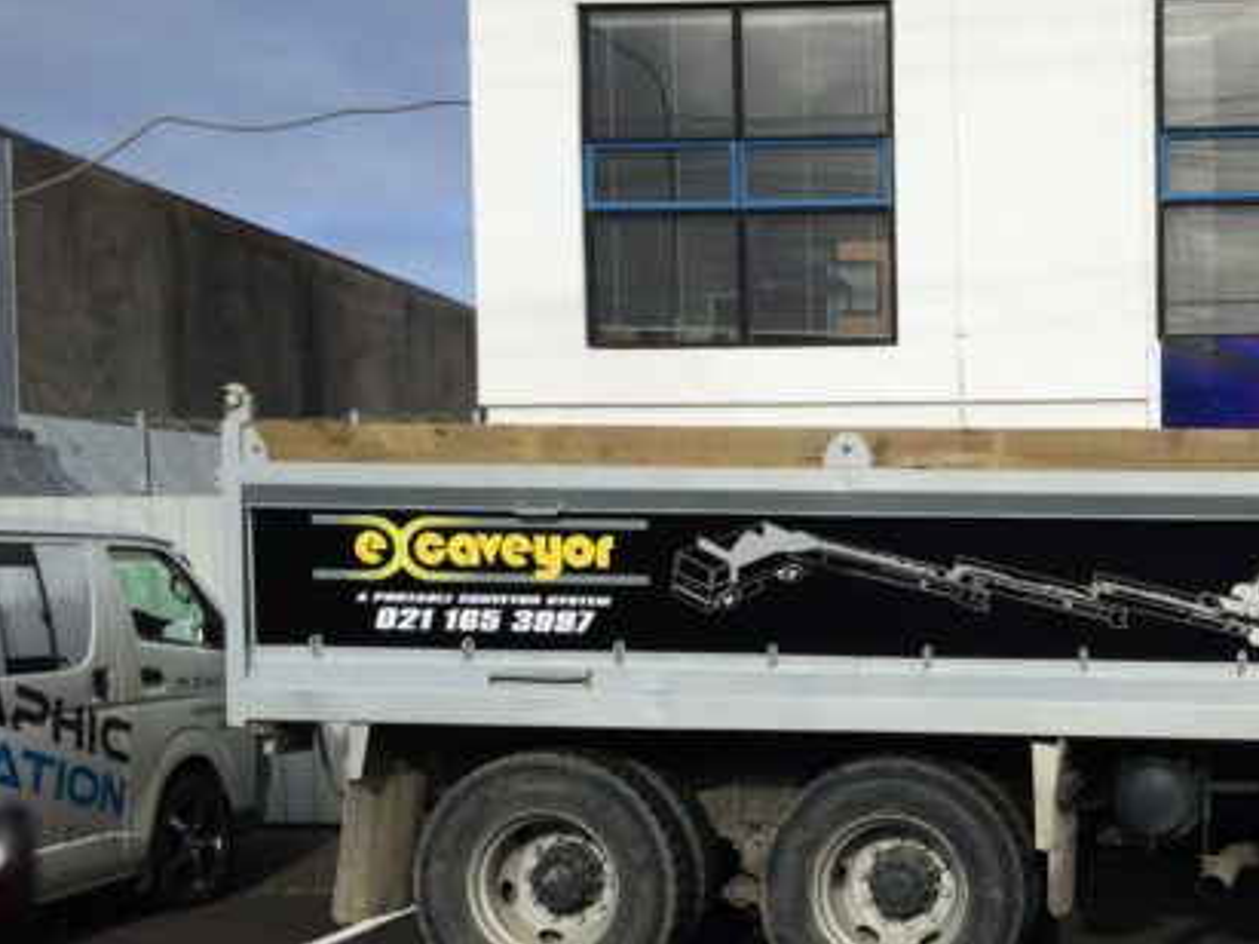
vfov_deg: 26.2
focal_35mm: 55
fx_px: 2000
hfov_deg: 33.0
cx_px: 1147
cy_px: 710
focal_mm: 4.12
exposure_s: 1/3165
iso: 40
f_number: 2.2
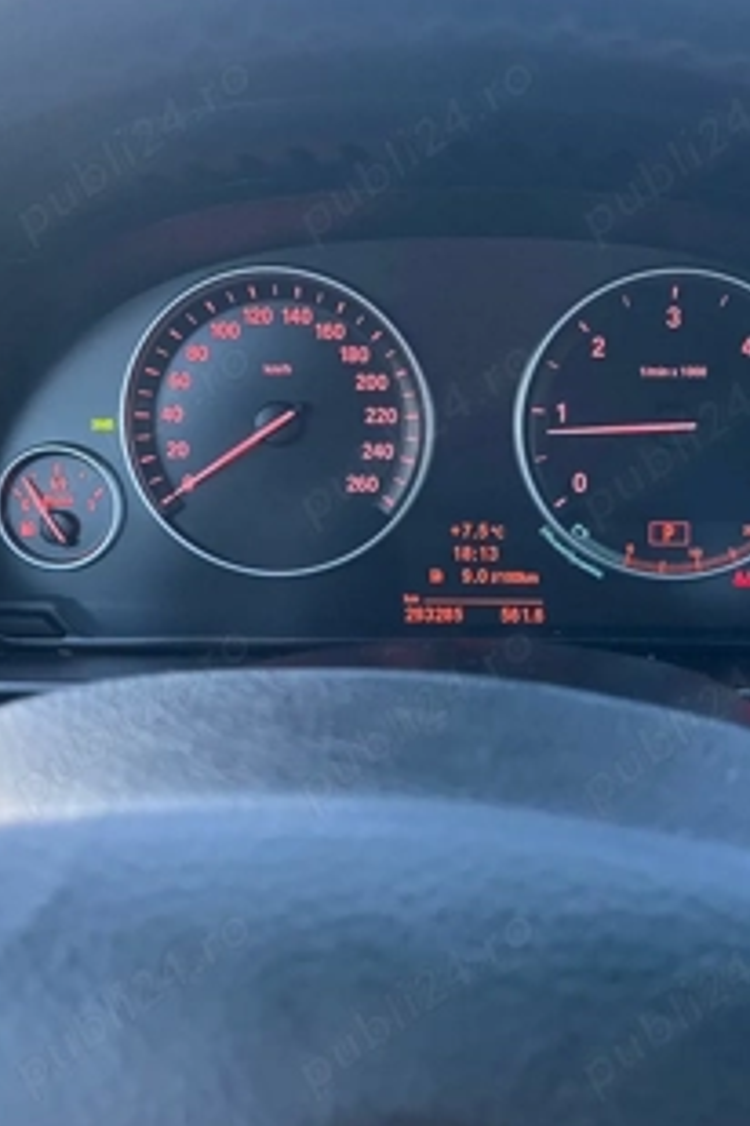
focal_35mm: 35
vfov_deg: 54.2
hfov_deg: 37.5
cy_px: 477
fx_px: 1094
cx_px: 488
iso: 640
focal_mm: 5.1
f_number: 1.6
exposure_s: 1/39
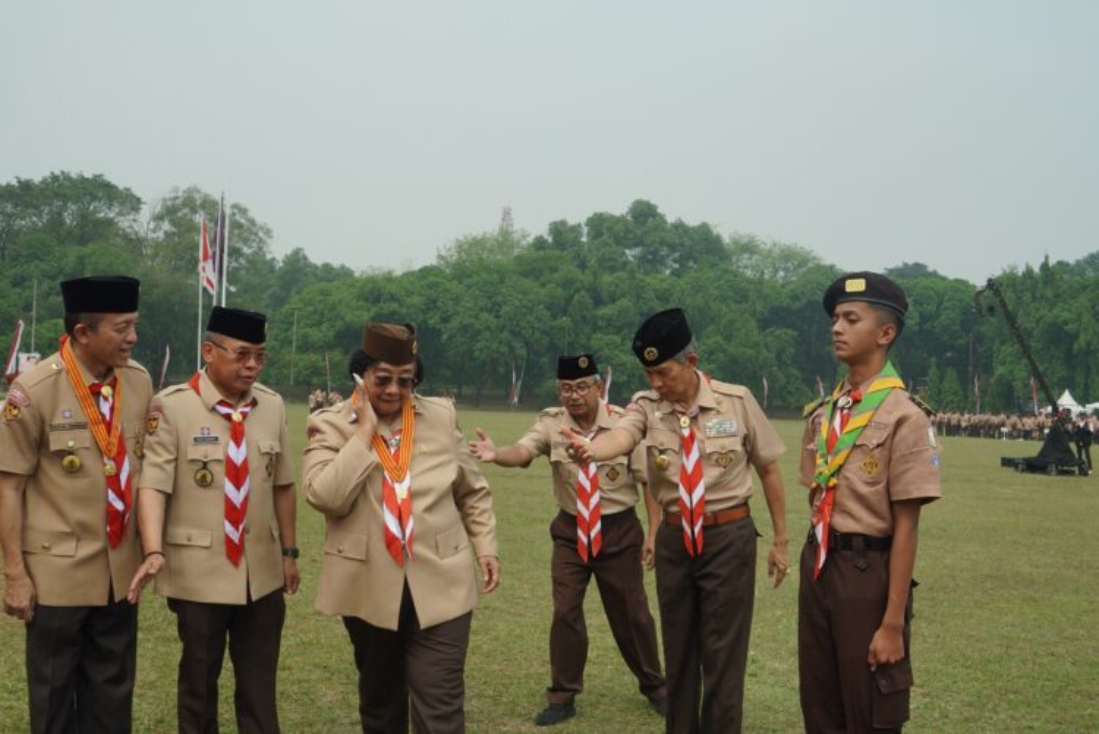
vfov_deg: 36.9
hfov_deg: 53.1
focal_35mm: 36
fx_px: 1100
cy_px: 367
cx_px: 550
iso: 100
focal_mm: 24
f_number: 5.6
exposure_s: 1/350
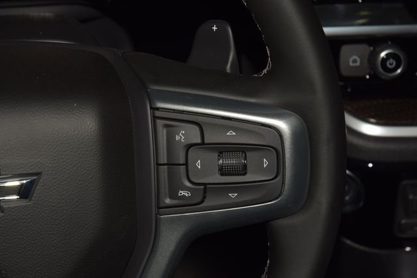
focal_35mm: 105
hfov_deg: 19.5
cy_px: 139
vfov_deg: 13.0
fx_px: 1216
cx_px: 208
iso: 100
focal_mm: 70
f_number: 8
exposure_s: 1/125
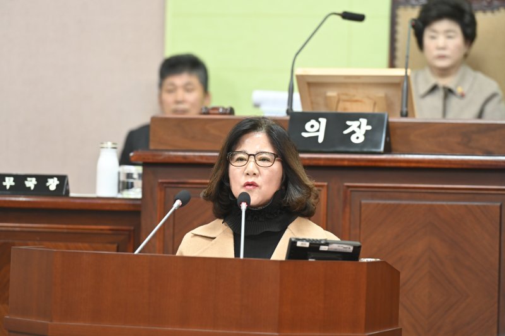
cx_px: 252
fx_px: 2805
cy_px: 168
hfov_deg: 10.3
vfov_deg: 6.9
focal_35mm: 200
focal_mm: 200
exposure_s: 1/100
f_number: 4.5
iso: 1250
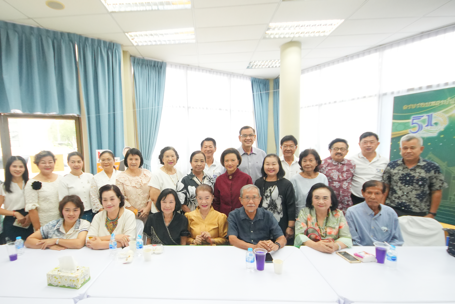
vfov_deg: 66.8
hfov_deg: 89.3
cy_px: 181
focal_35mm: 18
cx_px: 191
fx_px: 227
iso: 2500
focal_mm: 10
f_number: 5.6
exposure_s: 1/100
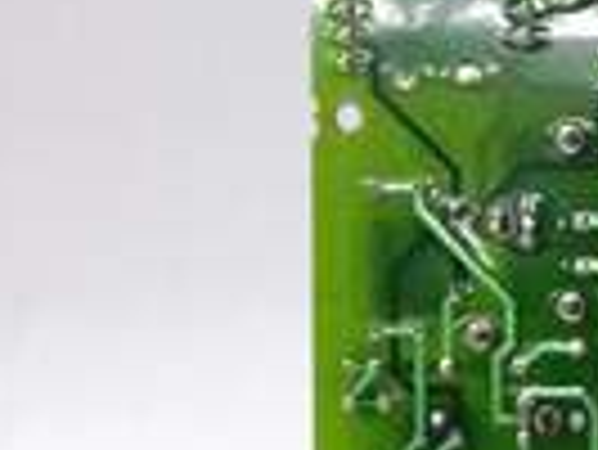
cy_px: 81
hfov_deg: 13.3
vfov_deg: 12.1
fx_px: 2109
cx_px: 1290
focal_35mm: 122
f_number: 2
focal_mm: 3.79
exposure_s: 1/33
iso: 695
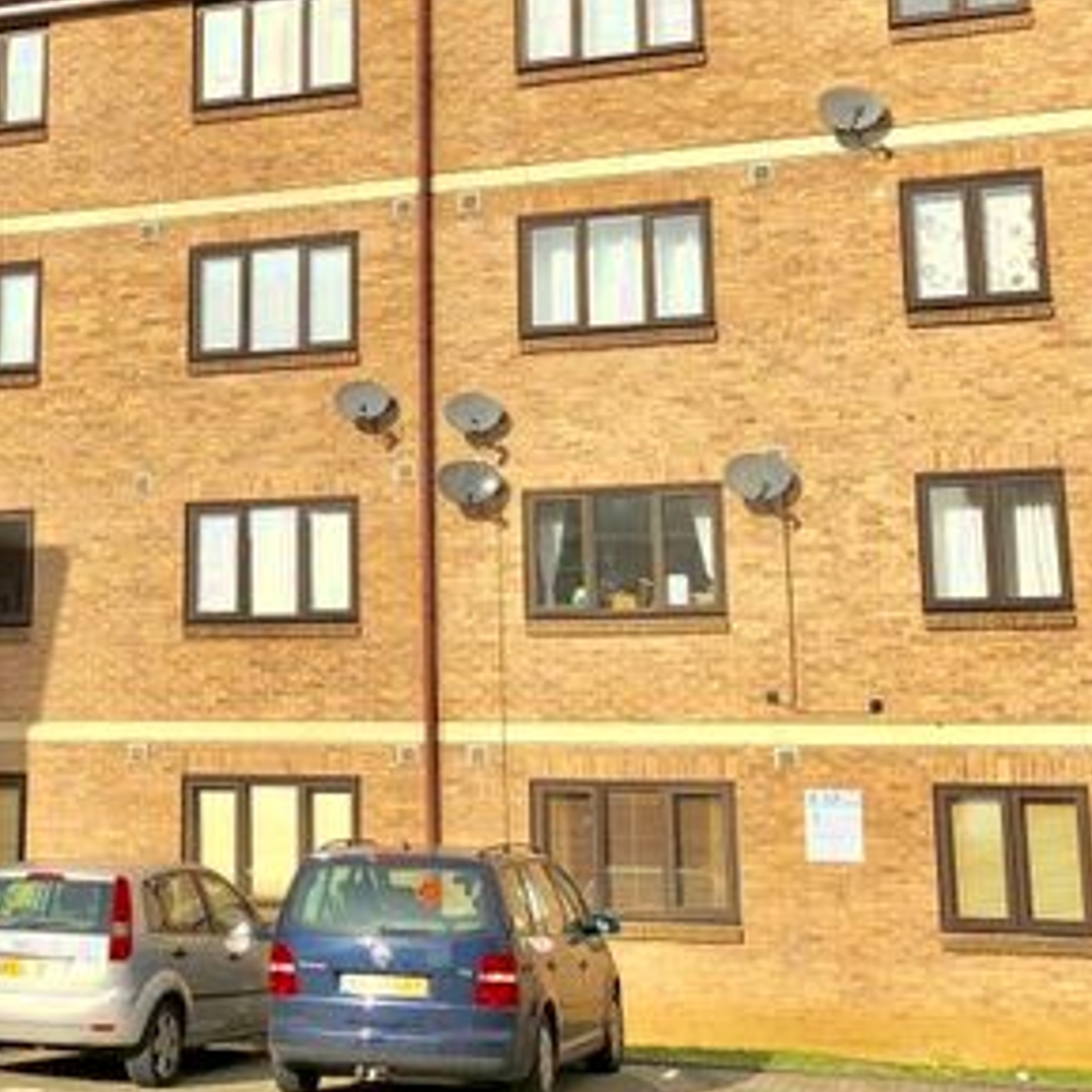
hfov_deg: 26.6
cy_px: 406
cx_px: 72
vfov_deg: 27.6
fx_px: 2213
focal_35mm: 62
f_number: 1.8
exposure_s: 1/2288
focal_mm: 3.99
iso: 25
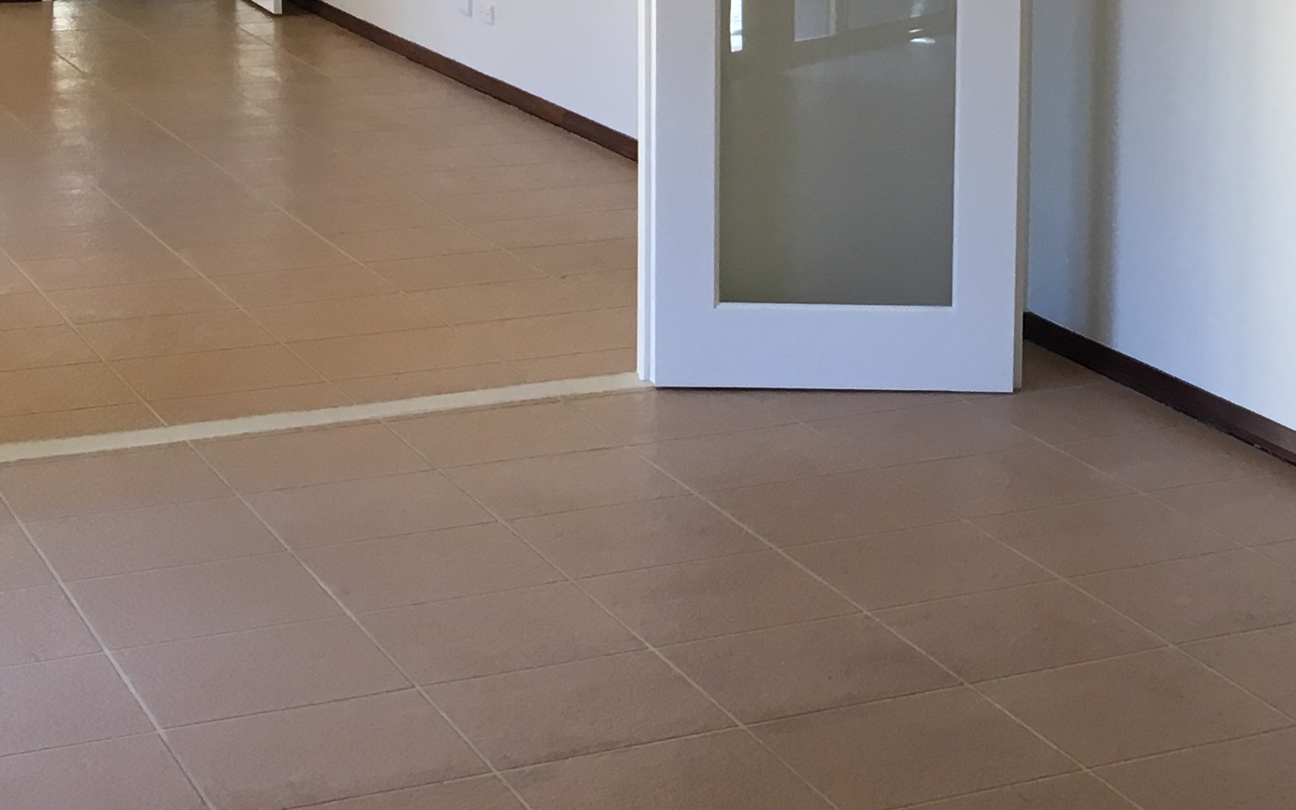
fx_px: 2896
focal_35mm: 82
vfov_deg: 15.7
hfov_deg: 24.5
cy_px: 52
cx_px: 1163
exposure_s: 1/33
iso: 25
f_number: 2.2
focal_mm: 4.15
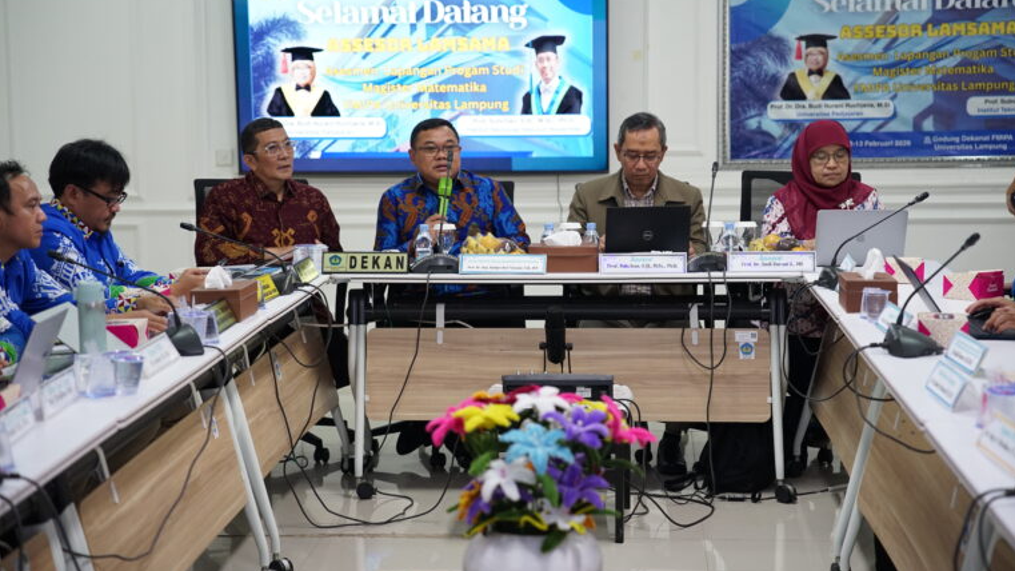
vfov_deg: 16.3
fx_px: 1992
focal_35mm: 74
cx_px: 511
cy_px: 236
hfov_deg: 28.6
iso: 1000
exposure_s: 1/100
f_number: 3.2
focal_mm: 70
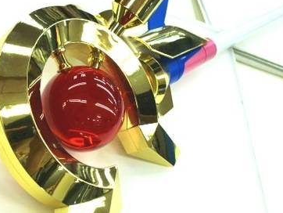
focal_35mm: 58
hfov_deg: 33.1
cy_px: 135
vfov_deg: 25.2
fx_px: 474
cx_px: 115
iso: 64
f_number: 3.1
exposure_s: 1/100
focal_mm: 6.3
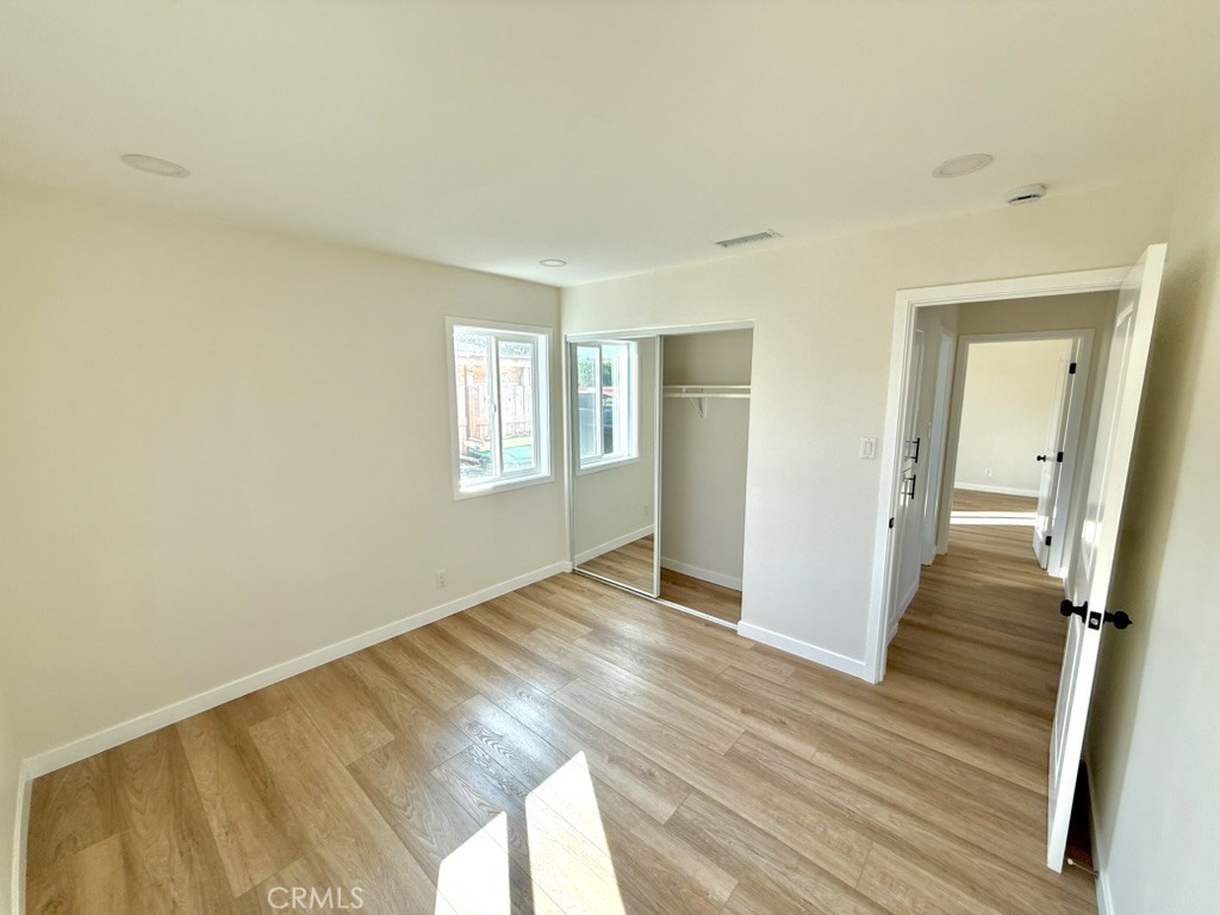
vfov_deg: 85.7
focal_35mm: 14
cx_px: 610
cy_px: 458
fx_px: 493
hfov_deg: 102.1
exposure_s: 1/173
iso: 64
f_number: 2.2
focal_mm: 2.22
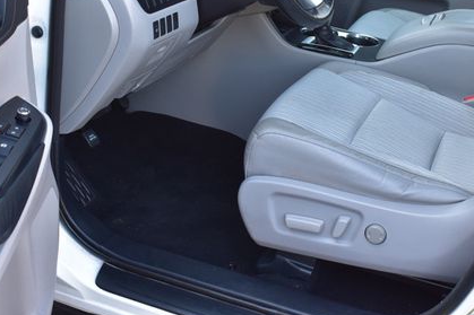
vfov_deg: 24.3
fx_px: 724
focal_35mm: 55
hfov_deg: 36.2
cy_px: 80
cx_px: 275
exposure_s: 1/40
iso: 400
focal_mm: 24
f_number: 7.1
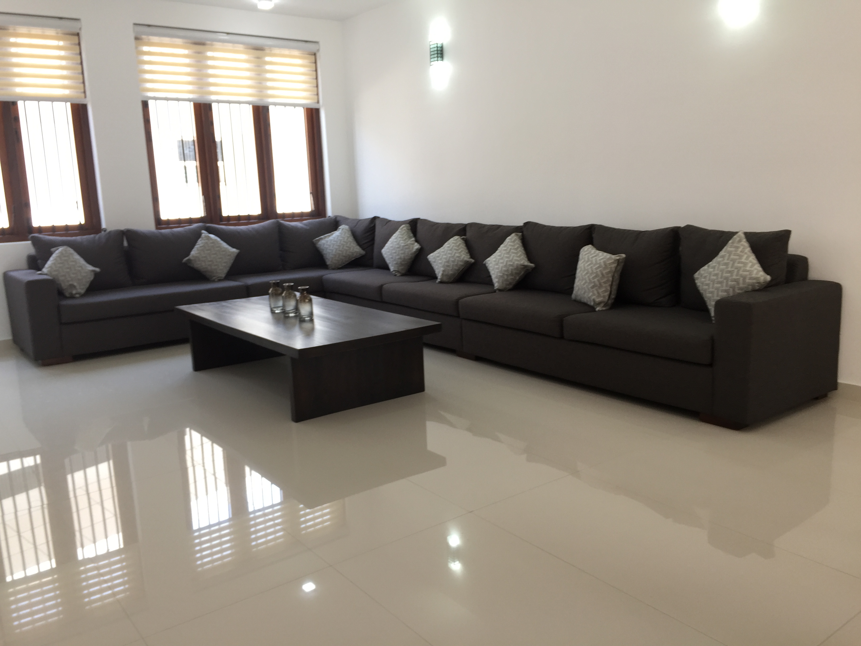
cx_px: 430
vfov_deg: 48.2
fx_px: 721
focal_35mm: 29
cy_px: 323
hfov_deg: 61.7
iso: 32
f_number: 2.2
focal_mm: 4.15
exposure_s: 1/33
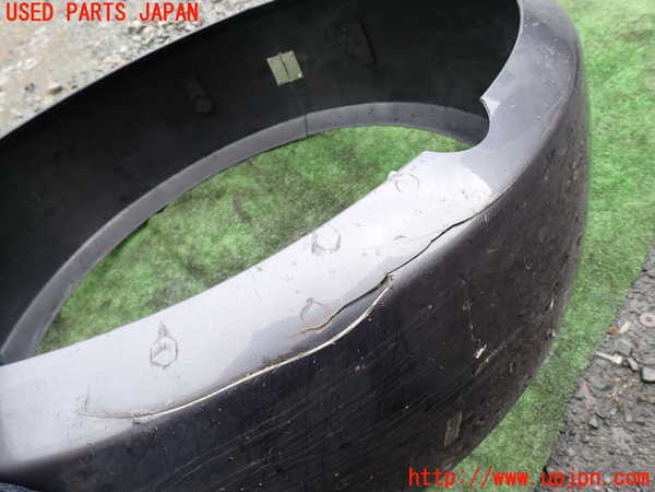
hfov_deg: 69.4
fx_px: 473
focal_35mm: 25
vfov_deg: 54.9
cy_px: 246
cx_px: 328
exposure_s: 1/80
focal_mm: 4.5
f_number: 2.8
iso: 100
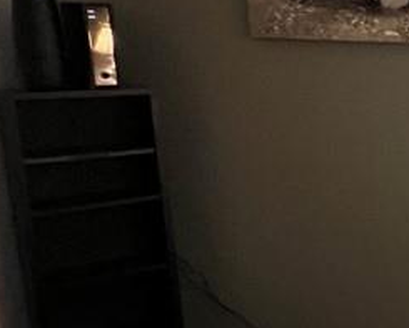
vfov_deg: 28.6
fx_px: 642
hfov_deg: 21.4
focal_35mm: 53
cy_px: 142
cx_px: 753
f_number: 1.8
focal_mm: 1.57
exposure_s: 1/30
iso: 800
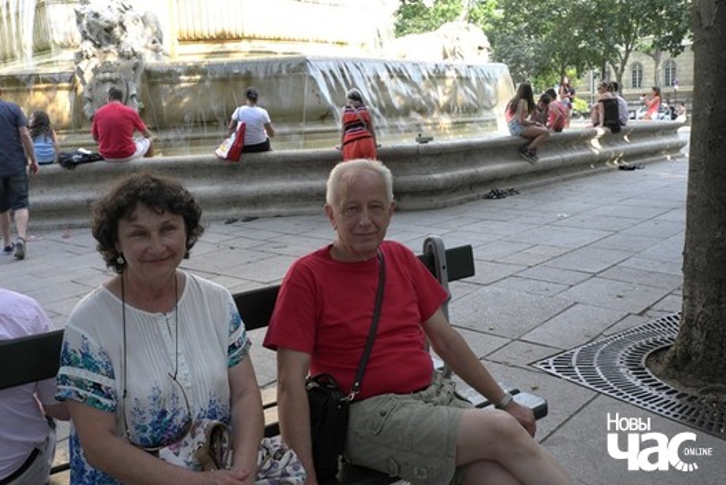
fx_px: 727
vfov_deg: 36.9
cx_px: 363
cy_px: 242
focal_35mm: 36
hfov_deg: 53.1
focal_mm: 24
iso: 200
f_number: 11
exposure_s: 1/30
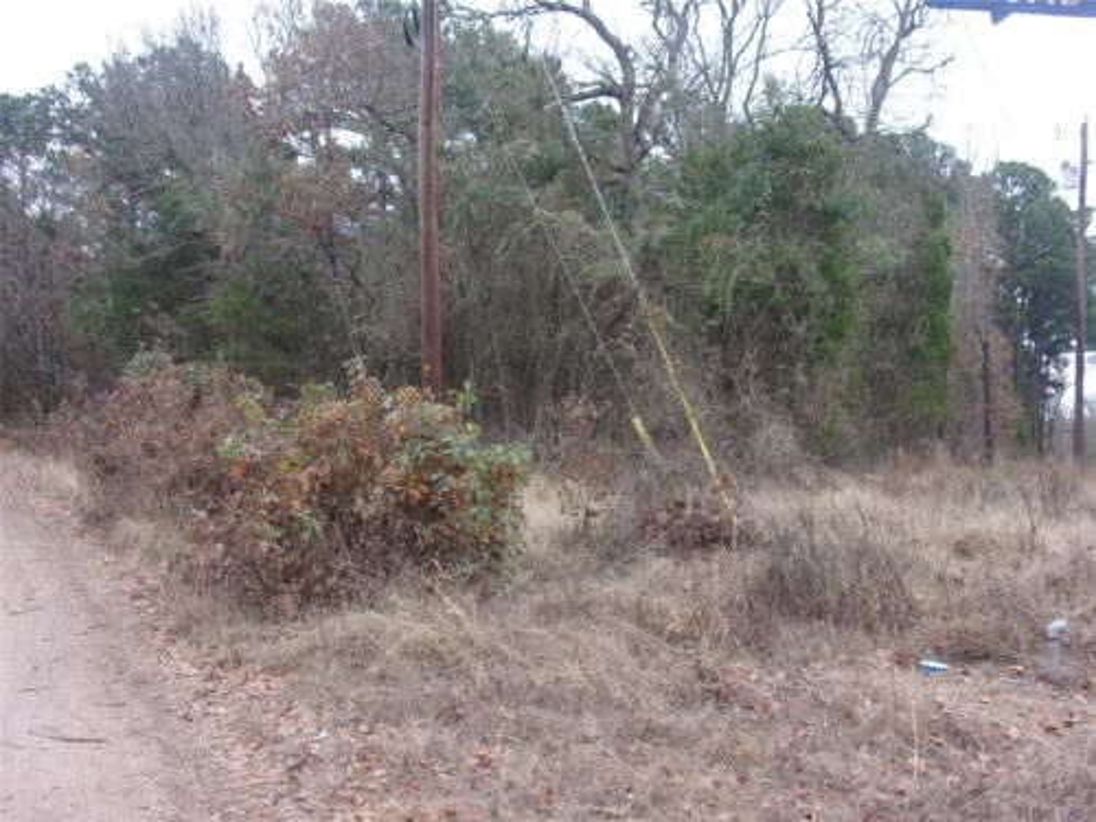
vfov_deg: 42.9
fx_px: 1045
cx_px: 548
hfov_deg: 55.4
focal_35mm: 33
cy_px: 411
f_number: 3.7
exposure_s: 1/85
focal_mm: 5.9
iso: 80
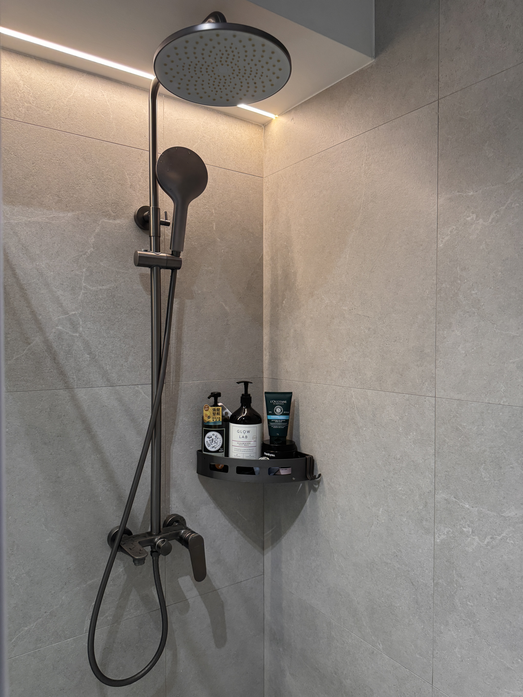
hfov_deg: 56.8
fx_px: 483
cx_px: 262
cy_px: 348
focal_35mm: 24
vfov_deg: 71.6
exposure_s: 1/100
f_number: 1.78
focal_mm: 6.76
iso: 200
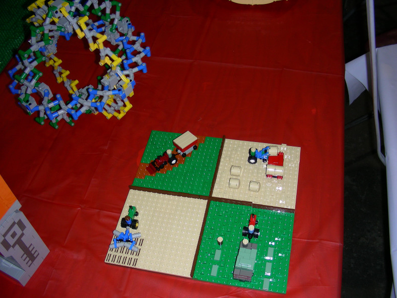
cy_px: 149
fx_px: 436
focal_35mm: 38
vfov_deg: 37.7
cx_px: 198
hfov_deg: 49.0
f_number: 3.5
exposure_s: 1/60.1
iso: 50
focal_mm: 6.3
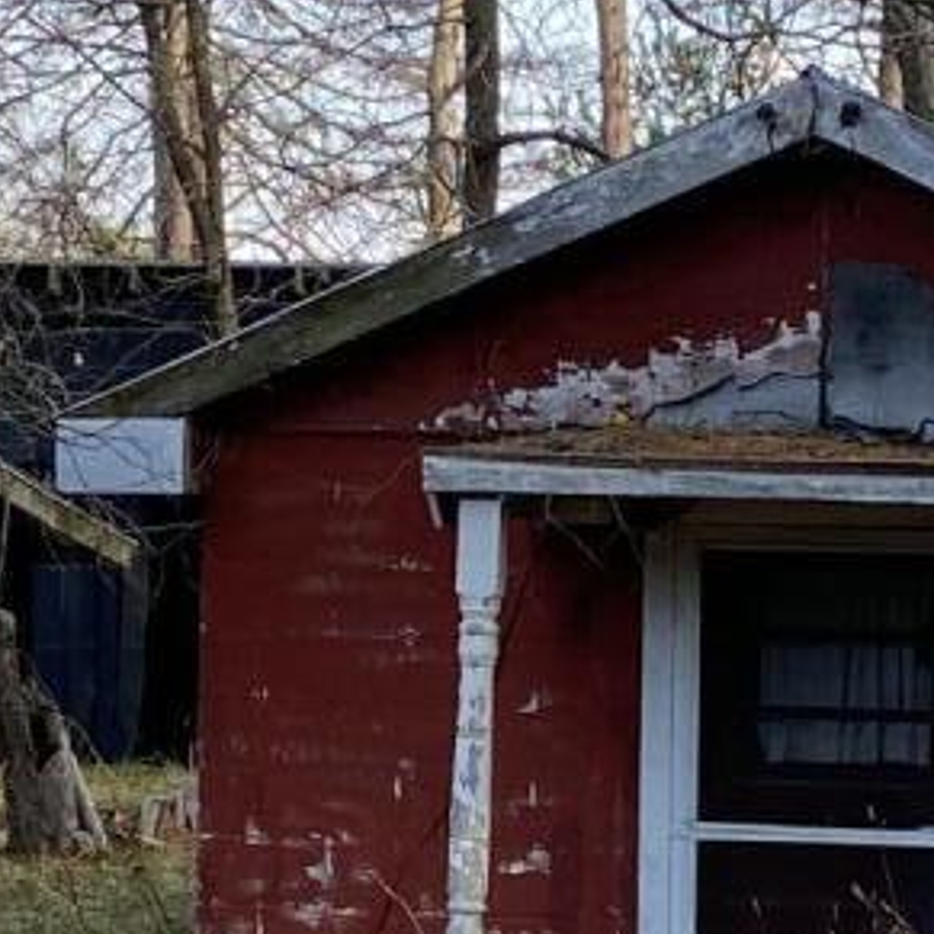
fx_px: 4823
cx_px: 706
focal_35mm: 158
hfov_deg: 11.0
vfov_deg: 11.0
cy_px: 873
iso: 32
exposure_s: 1/235
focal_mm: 4.25
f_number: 1.8
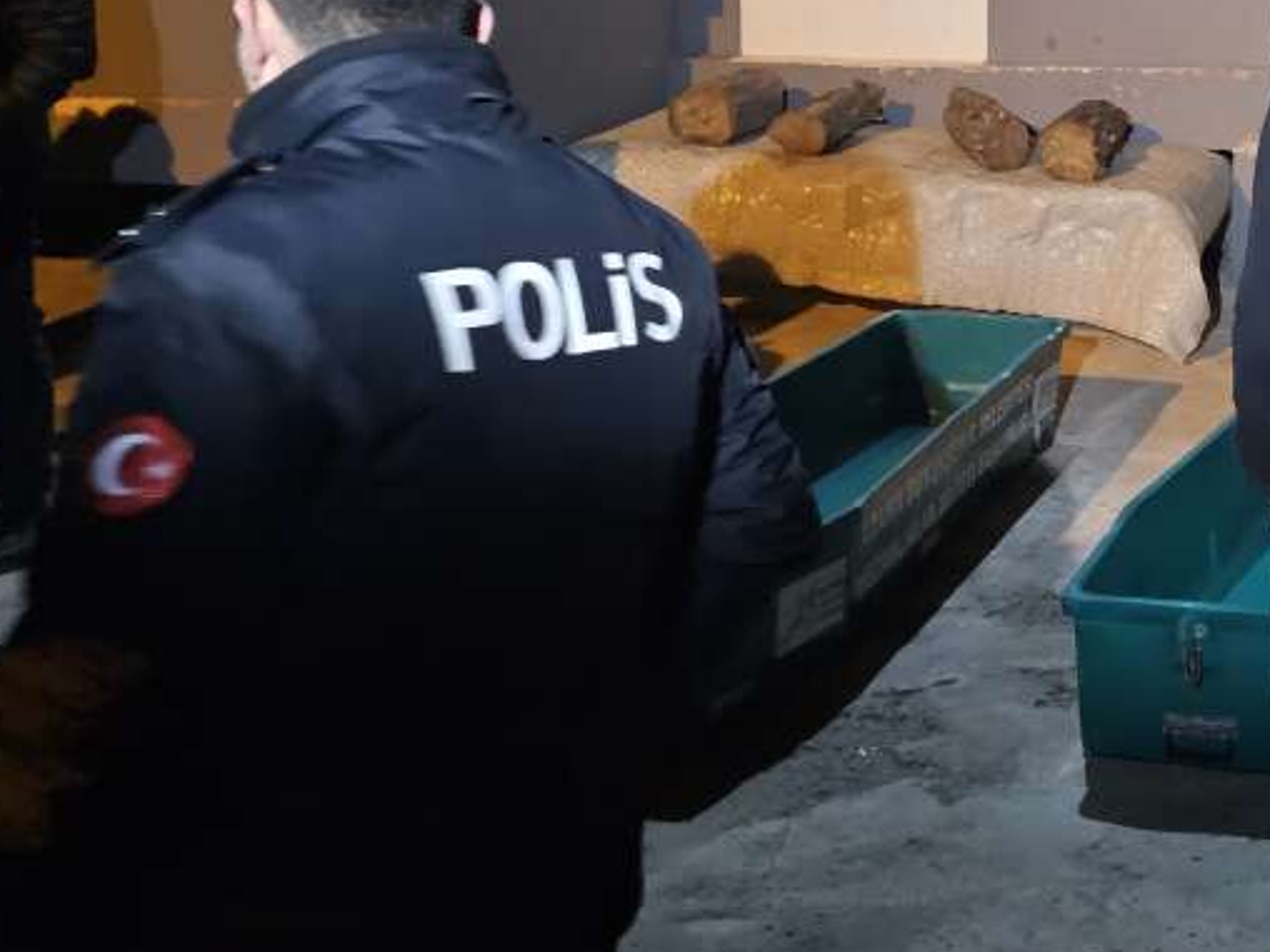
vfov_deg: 24.2
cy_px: 27
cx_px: 1482
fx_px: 2128
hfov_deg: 29.2
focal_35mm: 58
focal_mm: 6.3
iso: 1600
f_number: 1.7
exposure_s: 1/25
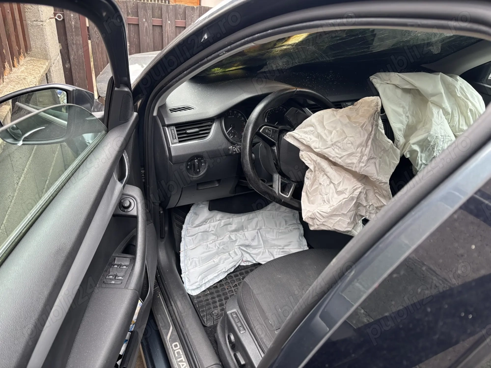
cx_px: 246
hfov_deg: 67.3
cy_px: 184
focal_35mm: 26
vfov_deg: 53.1
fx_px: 369
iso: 50
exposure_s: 1/121
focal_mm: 5.96
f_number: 1.6
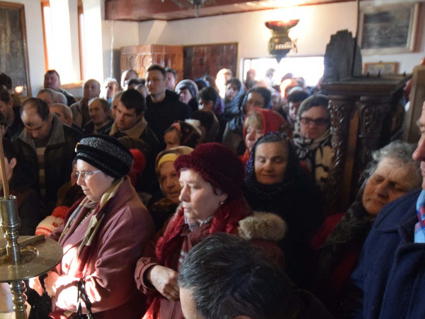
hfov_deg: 50.1
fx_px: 405
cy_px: 184
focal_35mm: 33
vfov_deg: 42.8
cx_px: 55
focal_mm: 10
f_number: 3.5
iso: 1600
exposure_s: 1/80
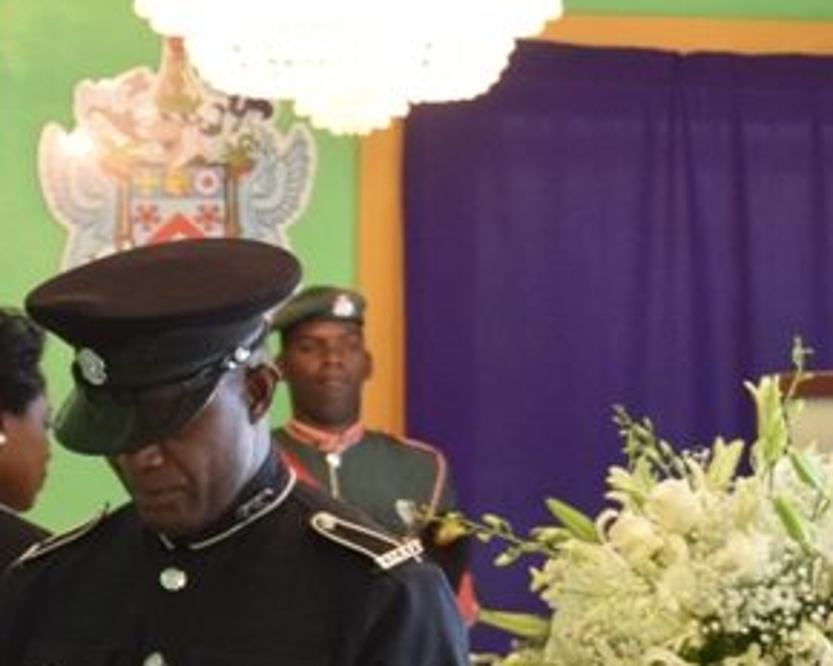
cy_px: 699
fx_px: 6747
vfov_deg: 5.6
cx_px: 801
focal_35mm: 274
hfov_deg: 7.0
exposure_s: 1/60
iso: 1600
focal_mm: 55
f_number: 5.6
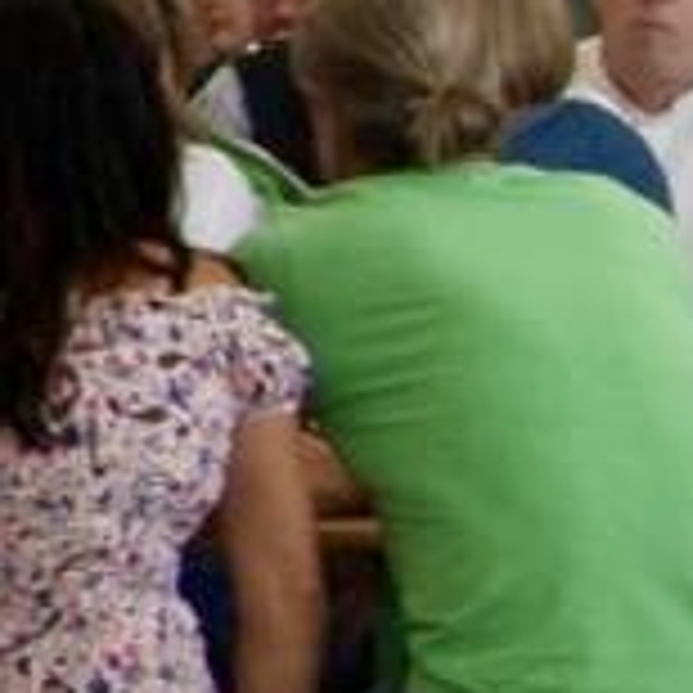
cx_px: -3170
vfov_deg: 4.2
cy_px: 176
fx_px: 9422
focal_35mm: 416
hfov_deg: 3.7
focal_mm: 28
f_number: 5.6
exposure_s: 1/60
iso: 400
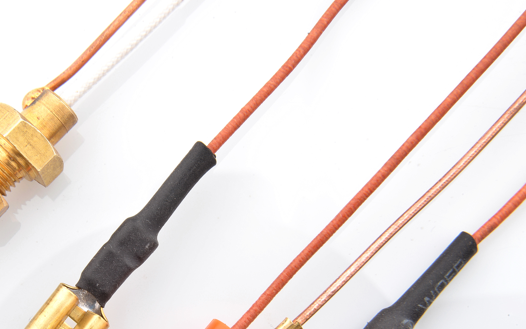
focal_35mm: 143
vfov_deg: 9.1
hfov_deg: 14.6
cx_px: 157
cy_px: 288
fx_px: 2050
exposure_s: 1/125
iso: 100
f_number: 32
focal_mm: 85
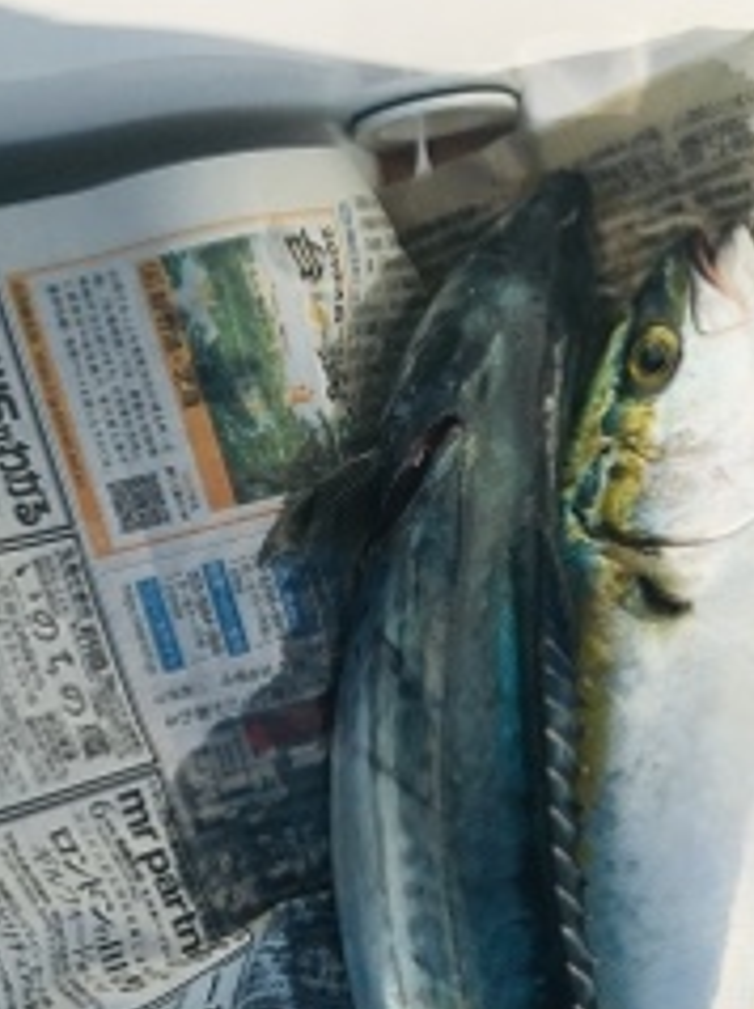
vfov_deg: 29.8
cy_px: 988
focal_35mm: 61
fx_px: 1775
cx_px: 608
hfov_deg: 23.6
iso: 25
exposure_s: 1/2198
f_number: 2.2
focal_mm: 4.15
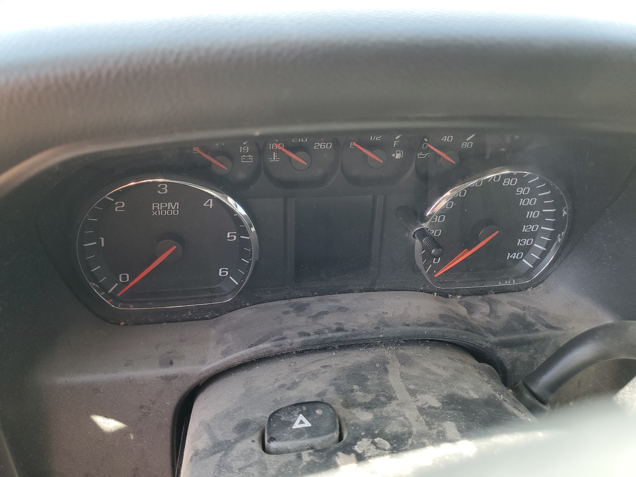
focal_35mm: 26
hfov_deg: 67.3
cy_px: 238
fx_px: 478
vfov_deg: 53.1
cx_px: 318
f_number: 1.5
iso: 77
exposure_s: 1/120
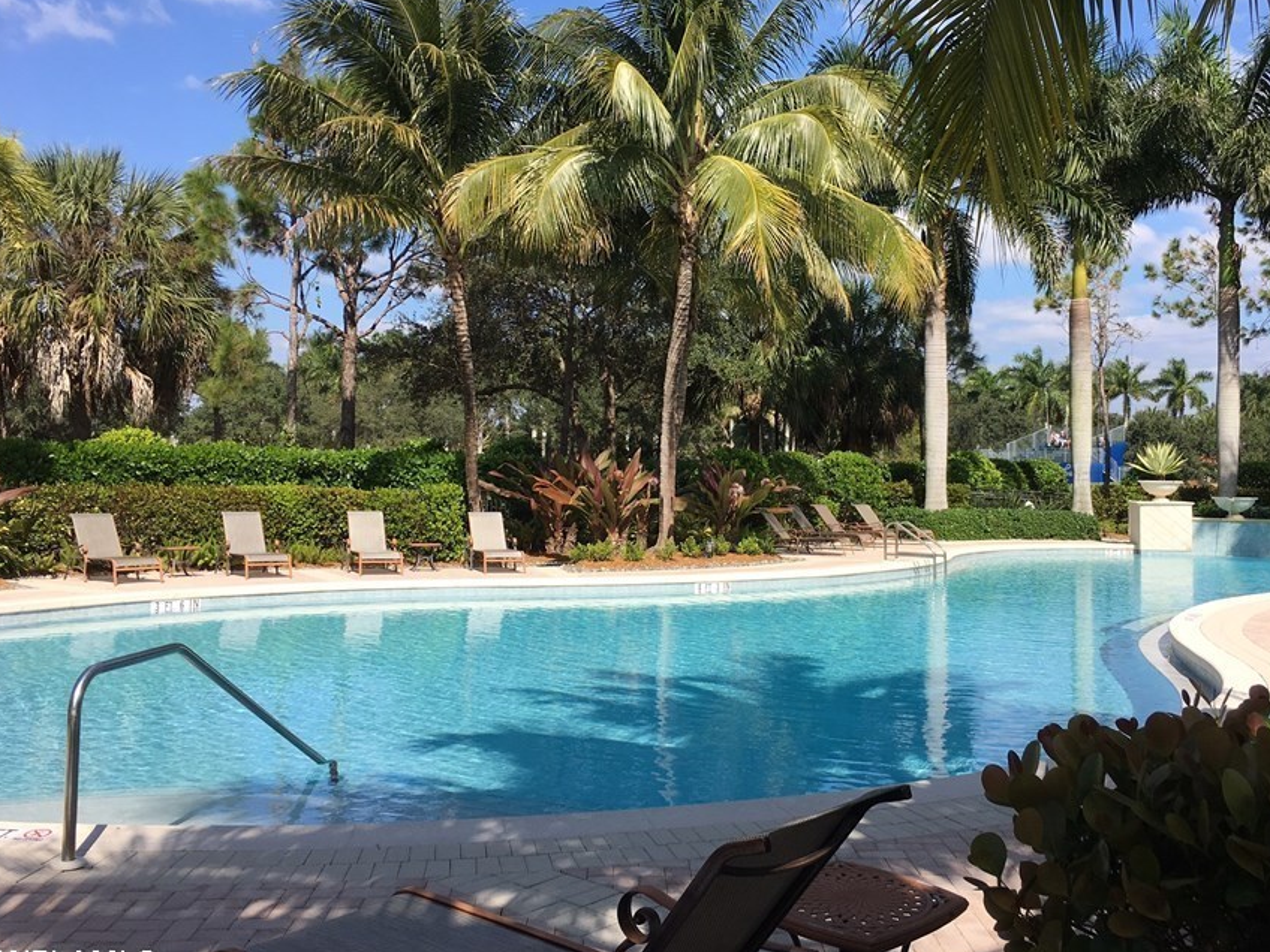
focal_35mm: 35
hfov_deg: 52.4
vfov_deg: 40.6
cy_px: 413
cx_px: 735
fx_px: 1284
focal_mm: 4.15
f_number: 2.2
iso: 25
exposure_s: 1/1538
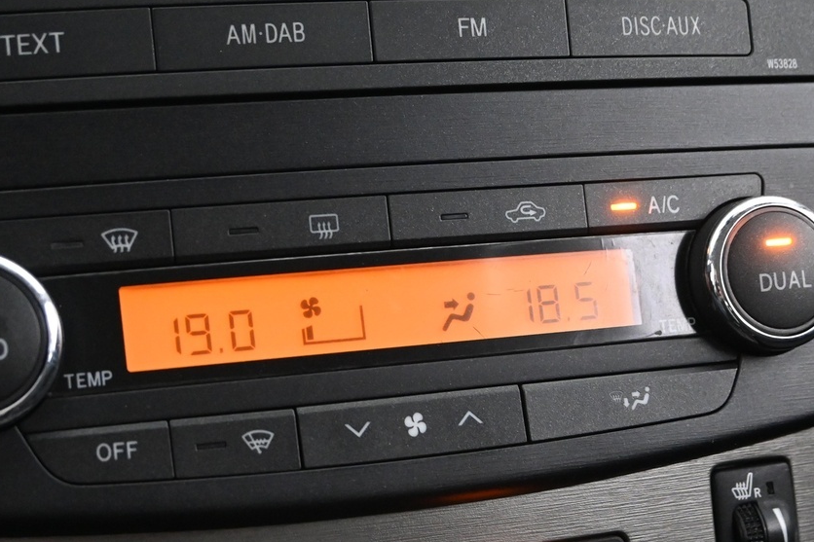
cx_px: 280
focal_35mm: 62
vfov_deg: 21.6
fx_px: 1412
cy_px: 372
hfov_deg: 31.9
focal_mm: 21.5
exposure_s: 1/20
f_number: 4
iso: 3200
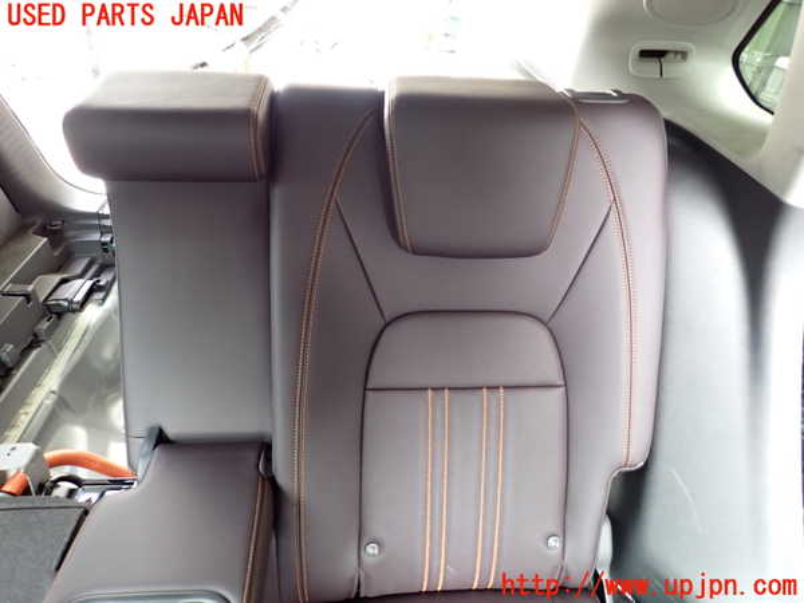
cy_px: 302
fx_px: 581
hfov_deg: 69.4
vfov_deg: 54.9
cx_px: 402
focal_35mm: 25
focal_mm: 4.5
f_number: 2
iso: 250
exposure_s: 1/30
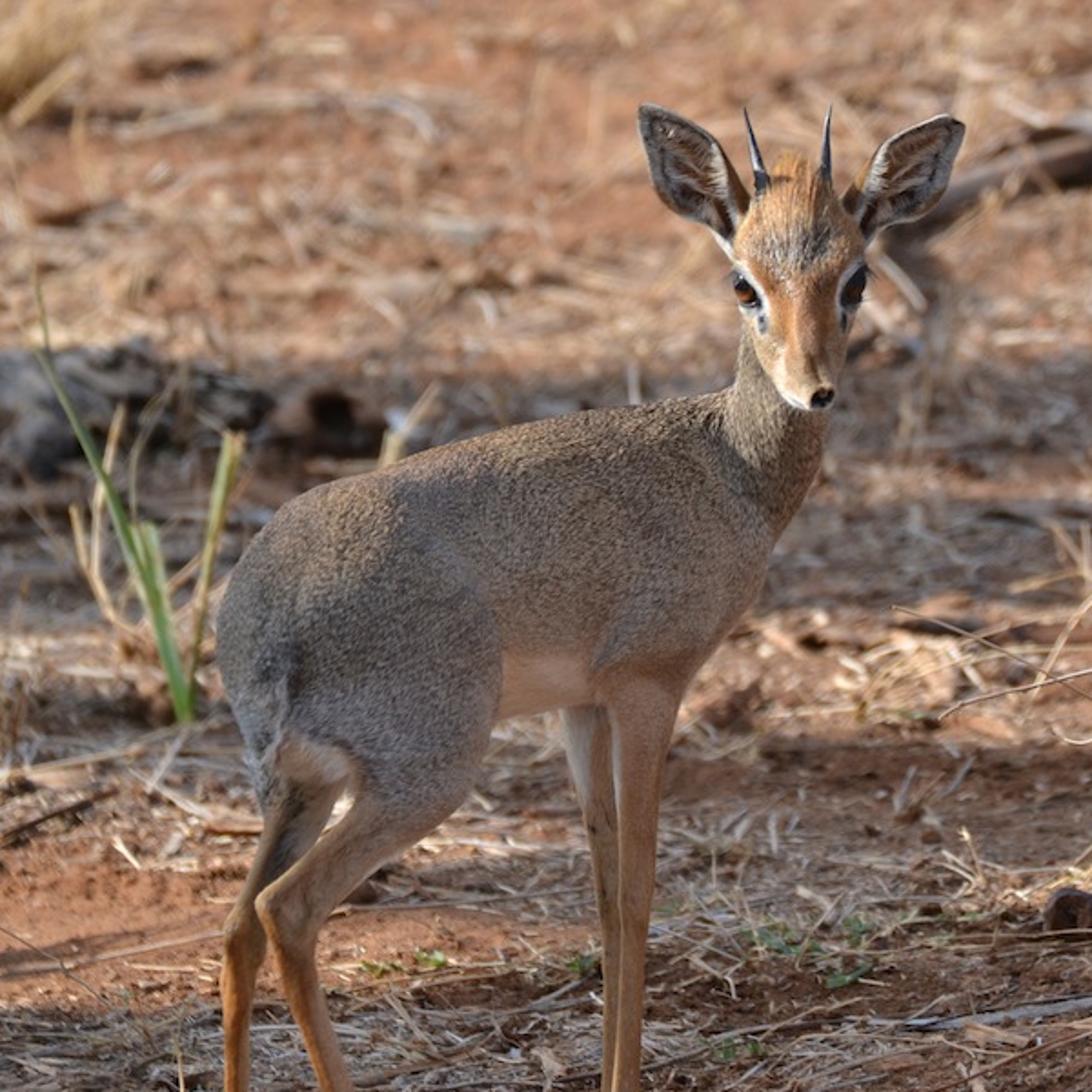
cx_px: 588
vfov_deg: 3.5
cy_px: 605
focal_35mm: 503
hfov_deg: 3.5
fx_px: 17949
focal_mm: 185
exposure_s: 1/800
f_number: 5
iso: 400
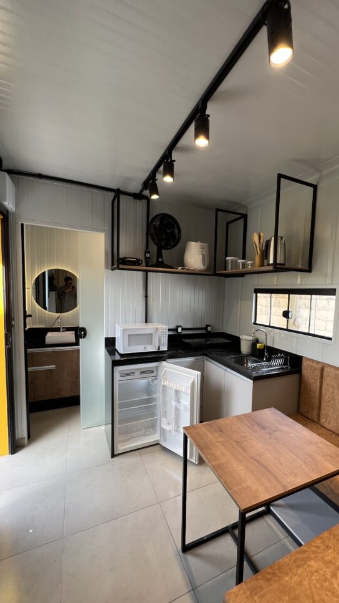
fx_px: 240
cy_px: 315
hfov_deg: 69.5
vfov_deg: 102.9
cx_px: 211
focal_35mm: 15
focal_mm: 1.57
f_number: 1.8
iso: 100
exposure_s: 1/120
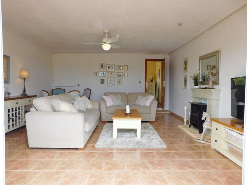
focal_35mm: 23
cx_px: 124
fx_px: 164
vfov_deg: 58.8
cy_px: 92
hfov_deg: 74.0
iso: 125
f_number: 3
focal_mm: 4
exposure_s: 1/160
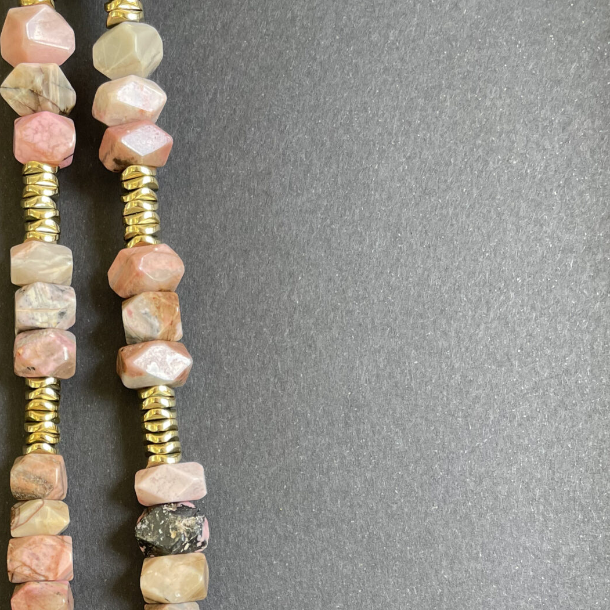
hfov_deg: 29.8
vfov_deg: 28.9
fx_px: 1116
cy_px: 587
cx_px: 113
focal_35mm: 56
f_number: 1.6
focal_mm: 4.2
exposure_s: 1/121
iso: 64
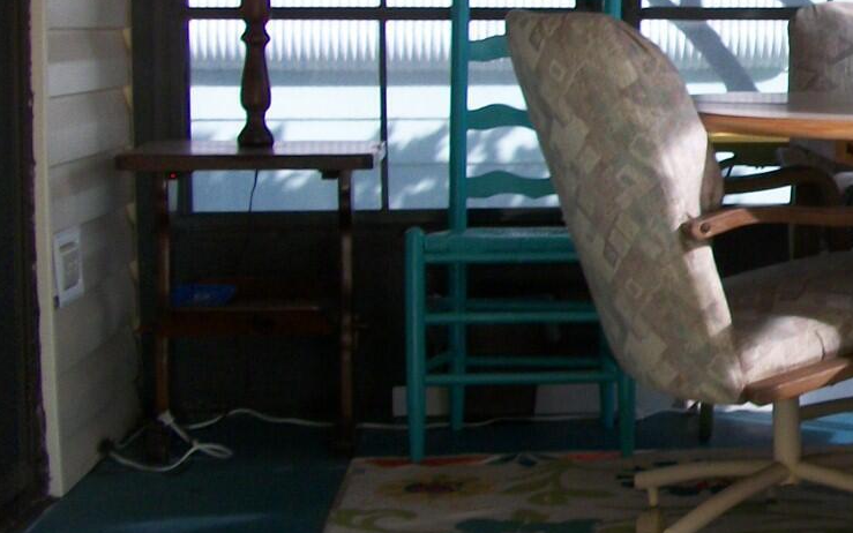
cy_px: 141
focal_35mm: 94
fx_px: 2185
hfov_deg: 19.9
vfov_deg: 13.9
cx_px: 1177
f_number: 2.9
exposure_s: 1/100
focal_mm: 5.7
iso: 80
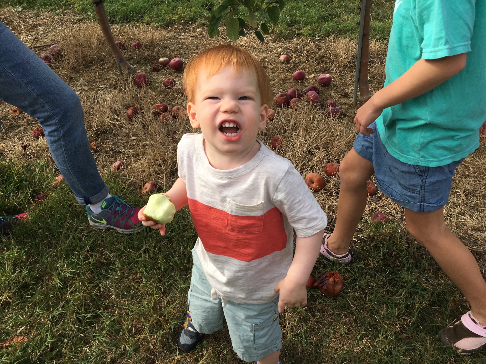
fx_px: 407
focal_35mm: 29
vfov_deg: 48.2
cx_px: 243
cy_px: 182
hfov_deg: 61.7
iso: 25
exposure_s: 1/884
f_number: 2.2
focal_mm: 4.15
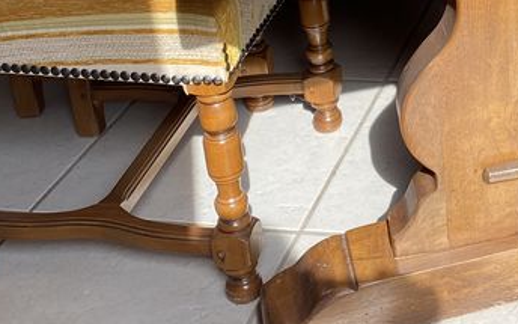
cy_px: -136
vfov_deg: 15.3
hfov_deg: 24.2
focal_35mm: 80
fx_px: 1129
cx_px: 569
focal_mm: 4.25
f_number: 1.8
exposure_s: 1/334
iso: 32
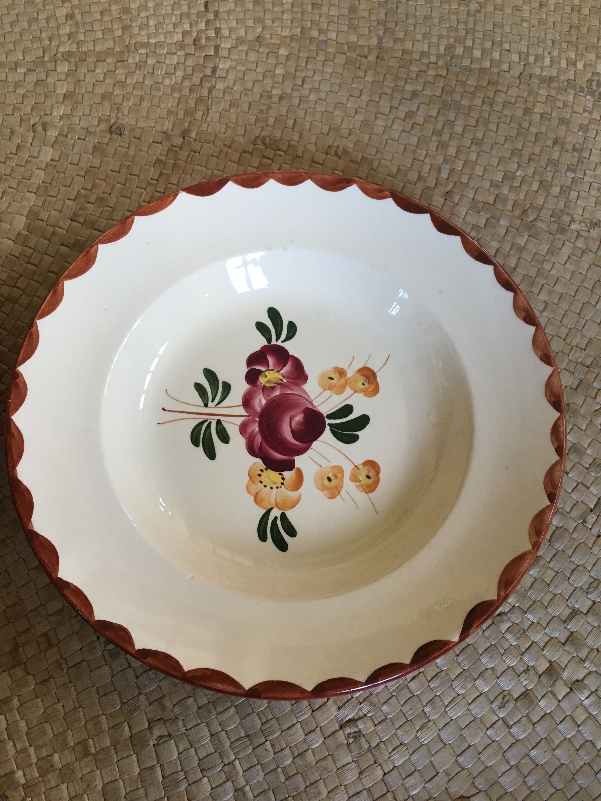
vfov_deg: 61.7
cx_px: 300
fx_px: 671
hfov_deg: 48.2
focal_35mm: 29
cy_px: 400
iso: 100
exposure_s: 1/33
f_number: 2.2
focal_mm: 4.15
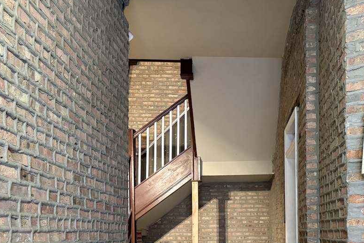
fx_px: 465
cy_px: 210
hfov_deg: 41.9
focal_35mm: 46
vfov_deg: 28.3
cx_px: 255
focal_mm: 6.76
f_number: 1.78
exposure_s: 1/60
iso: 500
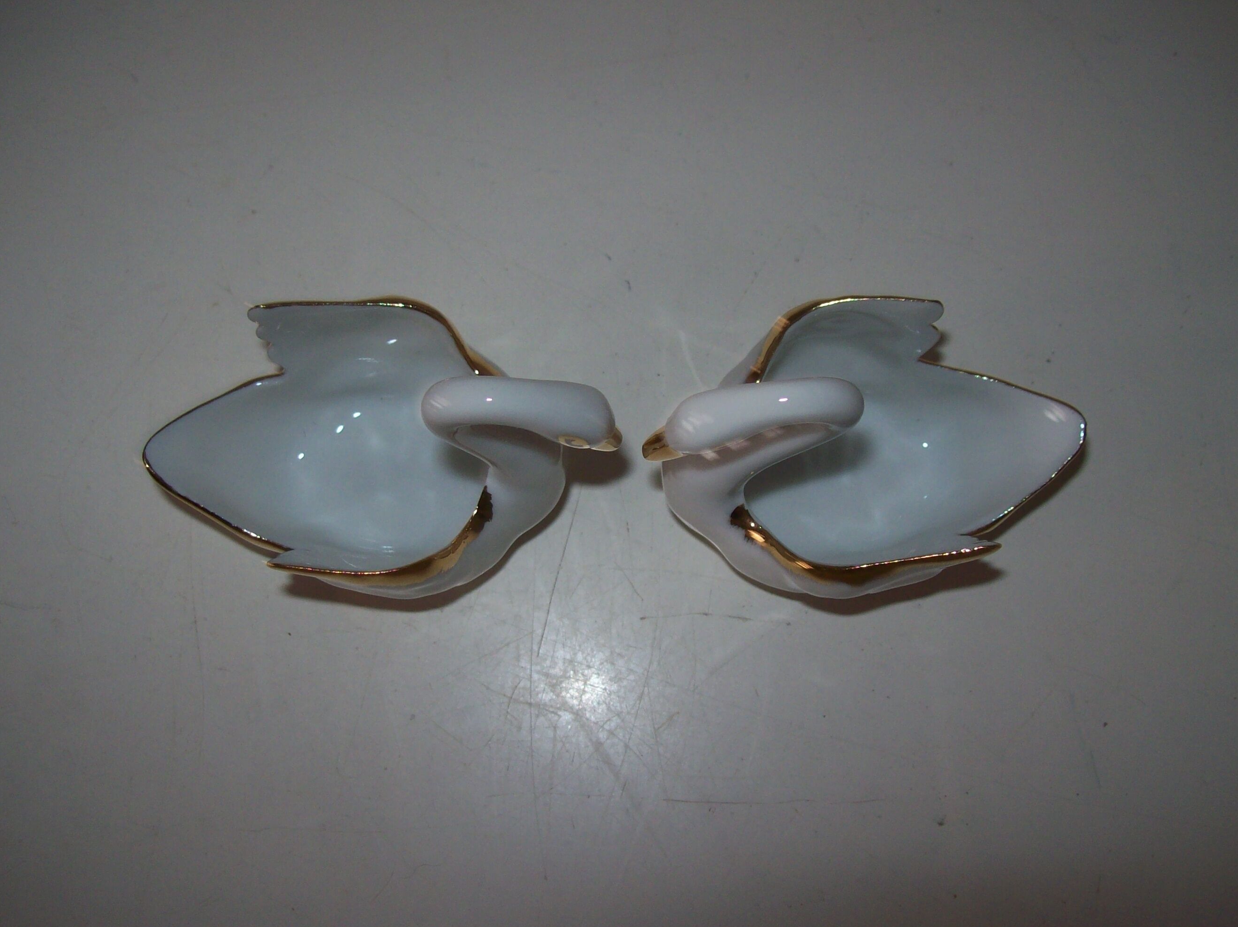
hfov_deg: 47.9
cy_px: 472
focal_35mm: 39
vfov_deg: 36.8
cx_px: 602
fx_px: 1394
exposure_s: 1/64
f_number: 2.7
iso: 80
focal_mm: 6
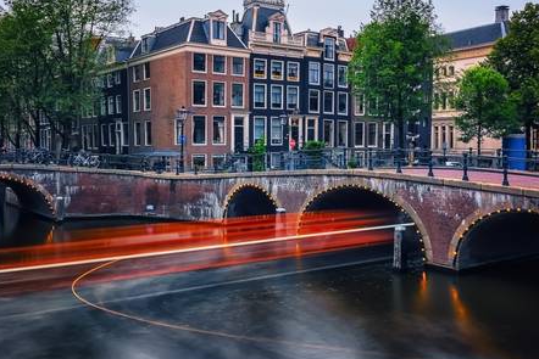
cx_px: 262
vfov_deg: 35.1
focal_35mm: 38
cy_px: 164
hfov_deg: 50.7
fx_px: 569
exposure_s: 25
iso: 64
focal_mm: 28
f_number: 16
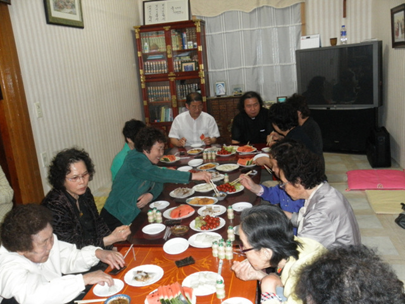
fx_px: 409
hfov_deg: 52.6
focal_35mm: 35
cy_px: 152
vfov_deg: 40.7
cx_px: 202
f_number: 3.2
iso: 320
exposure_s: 1/60
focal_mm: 6.1
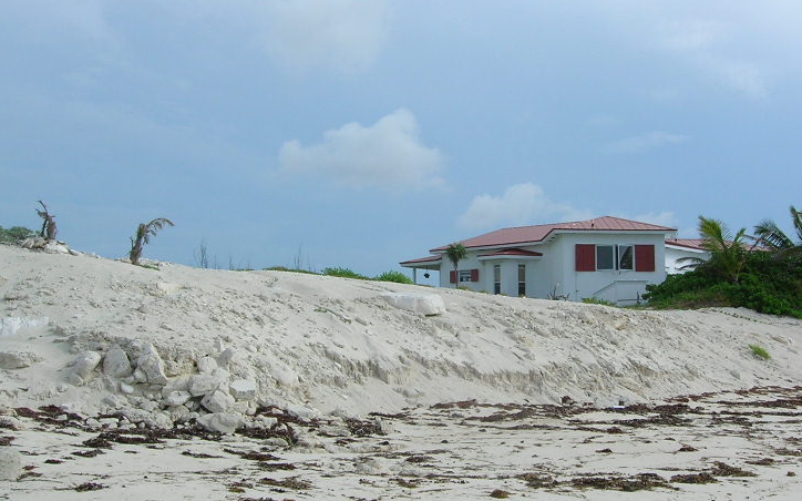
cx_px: 441
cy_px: 245
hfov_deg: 39.5
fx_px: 1114
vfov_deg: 25.3
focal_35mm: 51
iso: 50
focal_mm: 5.7
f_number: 4.9
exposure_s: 1/550
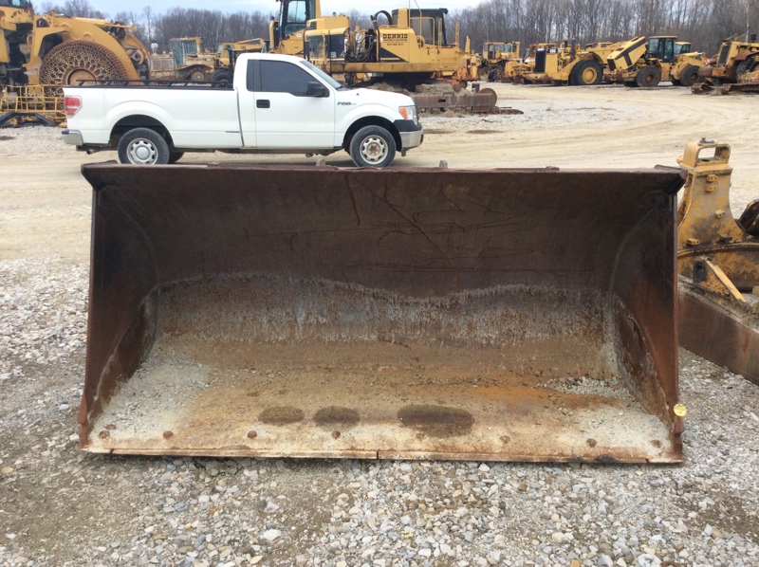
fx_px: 701
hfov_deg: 56.9
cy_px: 284
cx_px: 380
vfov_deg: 44.1
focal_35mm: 32
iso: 32
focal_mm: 3.3
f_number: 2.4
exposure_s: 1/515
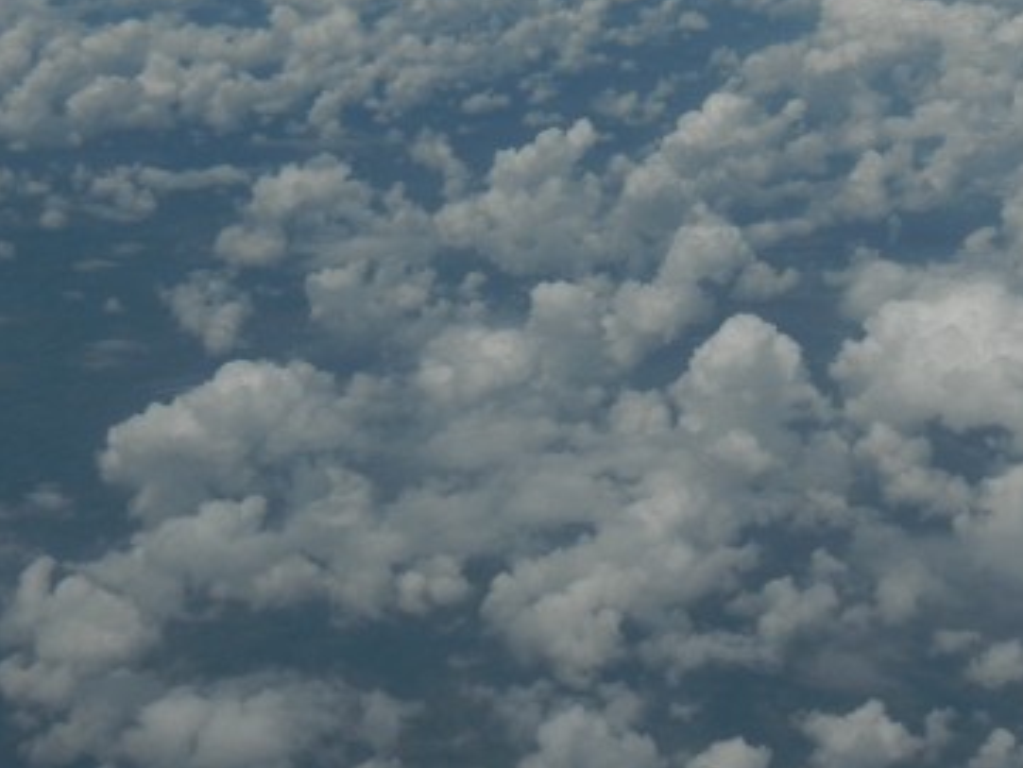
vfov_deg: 17.3
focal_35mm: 85
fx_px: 2513
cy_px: 272
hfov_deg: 22.9
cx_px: 720
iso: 160
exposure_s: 1/2000
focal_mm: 5.4
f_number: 7
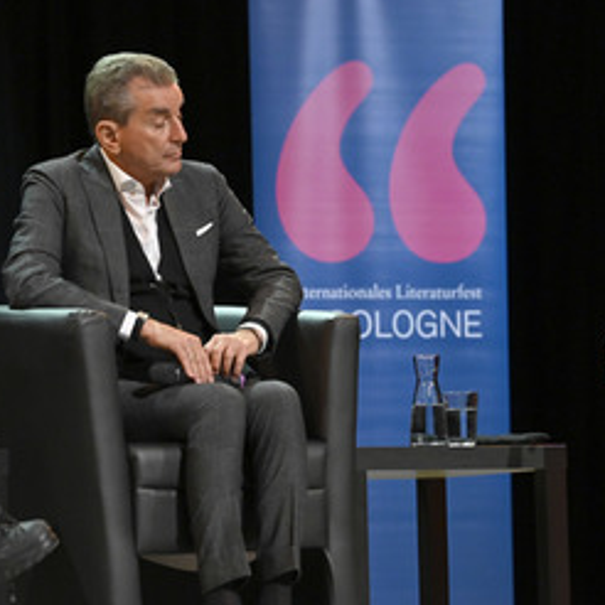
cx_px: 481
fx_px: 3698
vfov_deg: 9.4
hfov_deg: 9.3
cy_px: 266
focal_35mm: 187
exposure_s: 1/400
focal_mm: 120
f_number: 4
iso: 1600
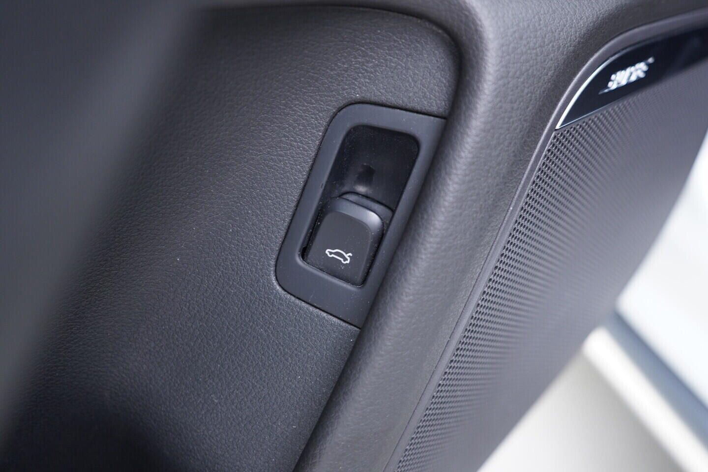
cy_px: 236
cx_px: 354
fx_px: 708
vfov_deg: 36.9
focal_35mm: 36
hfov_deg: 53.1
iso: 400
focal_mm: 24
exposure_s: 1/40
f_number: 2.8
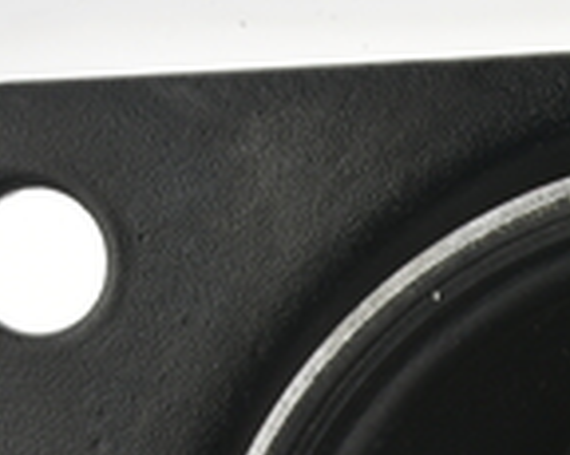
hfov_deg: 6.8
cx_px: 788
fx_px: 4737
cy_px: 803
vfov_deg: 5.4
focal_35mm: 281
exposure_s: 1/2.5
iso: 72
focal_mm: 60
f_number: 32
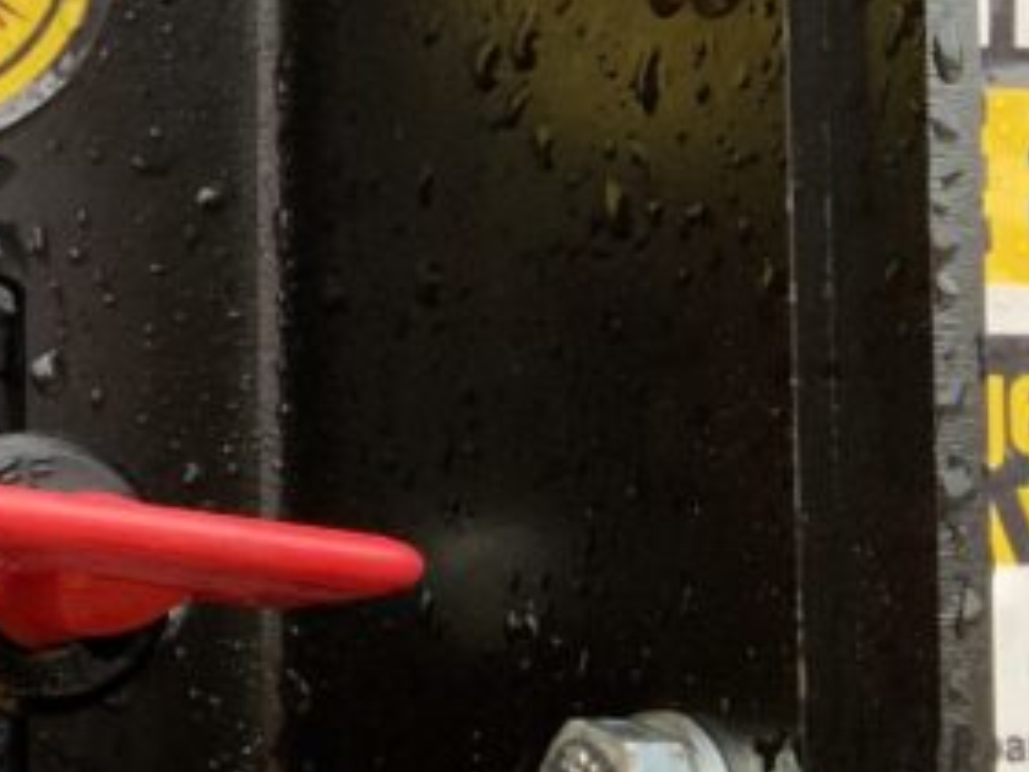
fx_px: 3151
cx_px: -820
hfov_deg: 15.8
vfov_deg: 14.0
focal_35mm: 106
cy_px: 404
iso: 50
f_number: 1.8
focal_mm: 3
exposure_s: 1/122
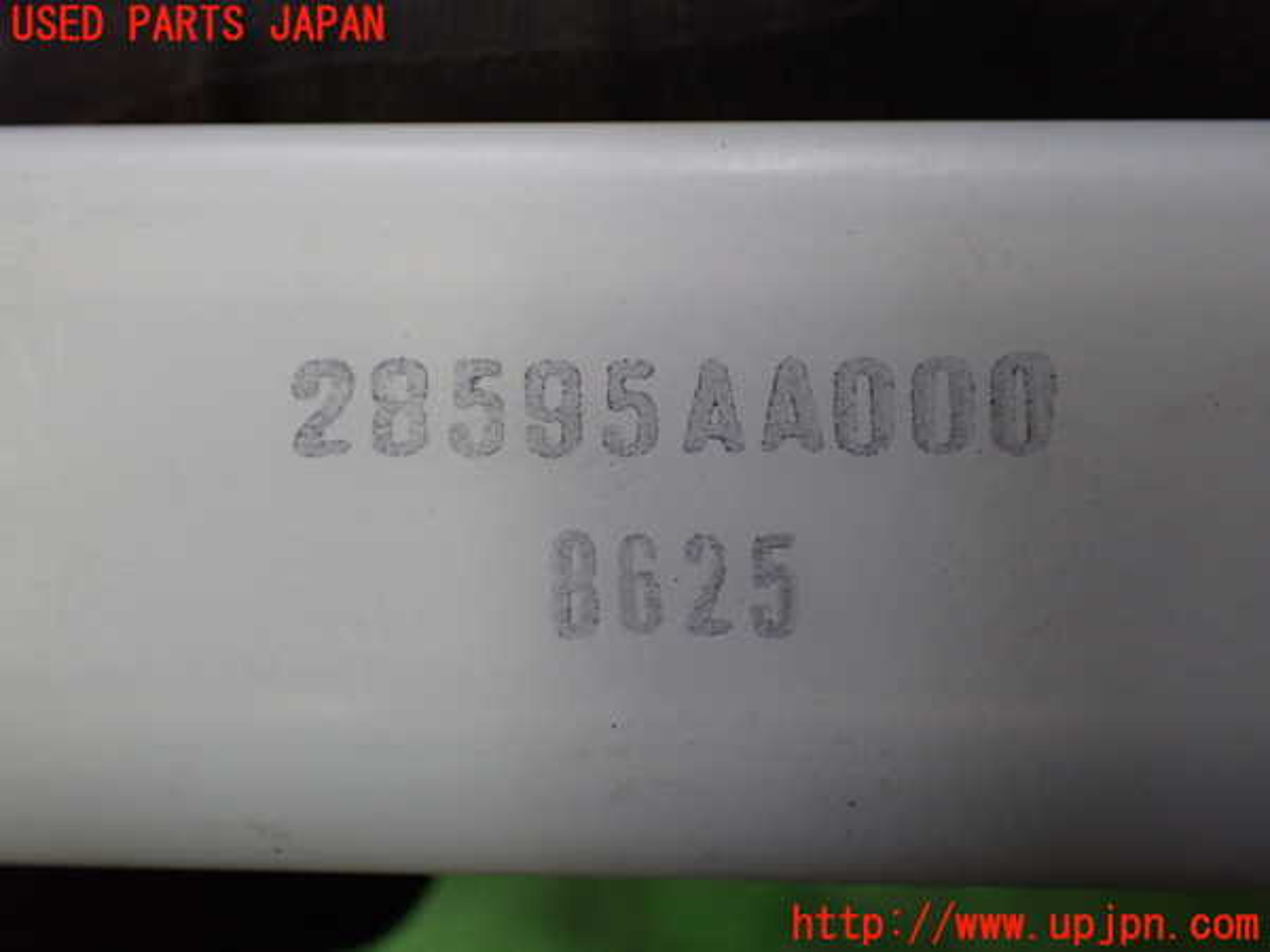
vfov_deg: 39.7
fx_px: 1321
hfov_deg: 51.4
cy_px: 476
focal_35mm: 36
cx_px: 635
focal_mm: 6.37
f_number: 2.5
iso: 640
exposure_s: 1/160
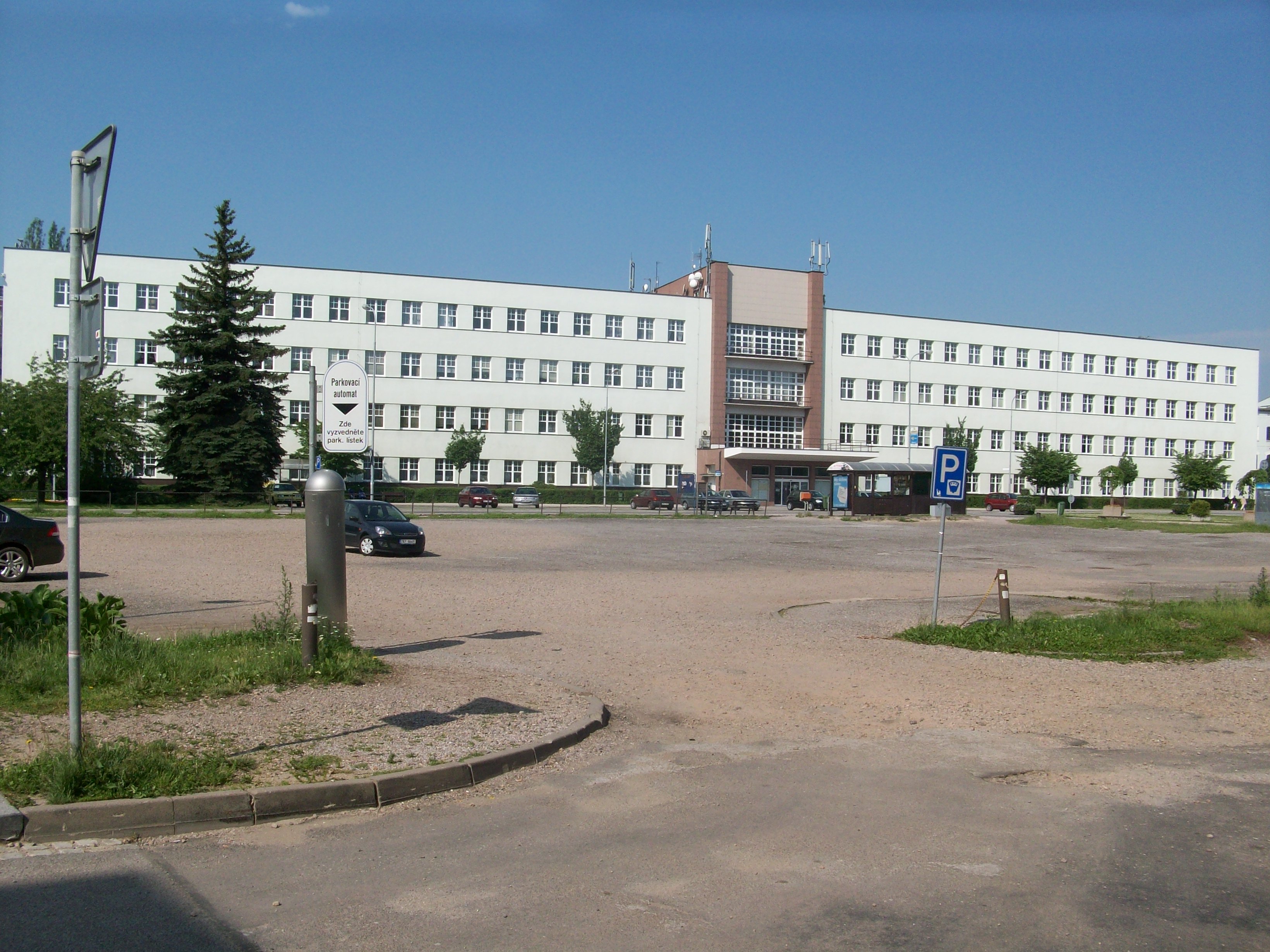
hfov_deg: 54.0
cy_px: 476
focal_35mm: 34
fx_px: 1247
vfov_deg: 41.8
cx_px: 635
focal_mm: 5.7
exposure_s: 1/498
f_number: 5.5
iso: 64
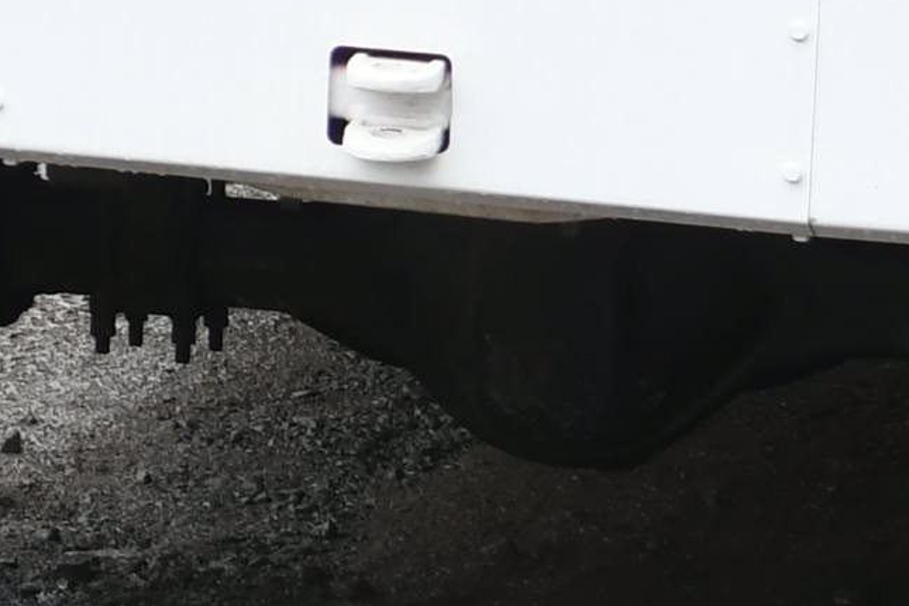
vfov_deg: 5.8
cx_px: -723
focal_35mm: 233
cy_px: -619
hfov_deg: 8.5
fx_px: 5883
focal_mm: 24
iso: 500
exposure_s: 1/250
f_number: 4
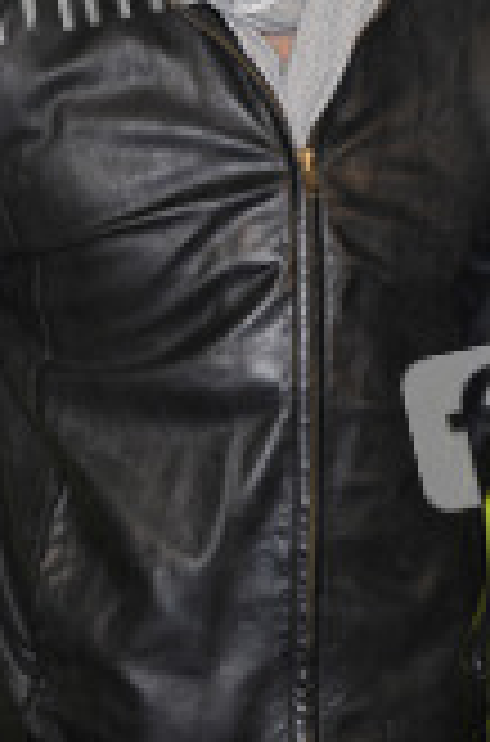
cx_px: 225
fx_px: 4746
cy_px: 180
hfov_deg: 5.9
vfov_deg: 8.9
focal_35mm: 231
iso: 800
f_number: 5
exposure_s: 1/200
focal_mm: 95
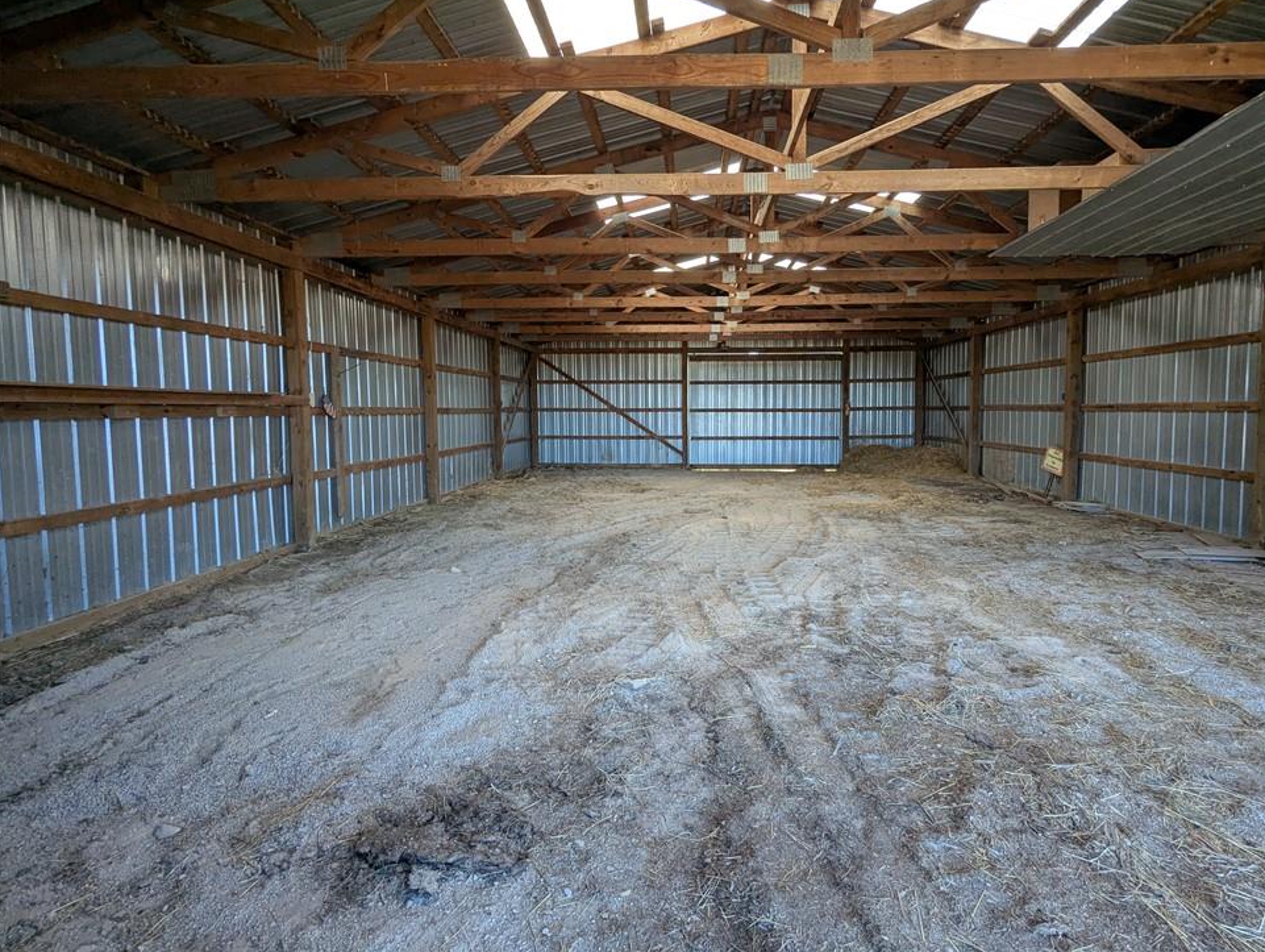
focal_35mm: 17
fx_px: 622
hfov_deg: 90.9
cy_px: 448
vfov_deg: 74.8
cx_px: 667
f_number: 2.2
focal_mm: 2.35
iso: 88
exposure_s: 1/207
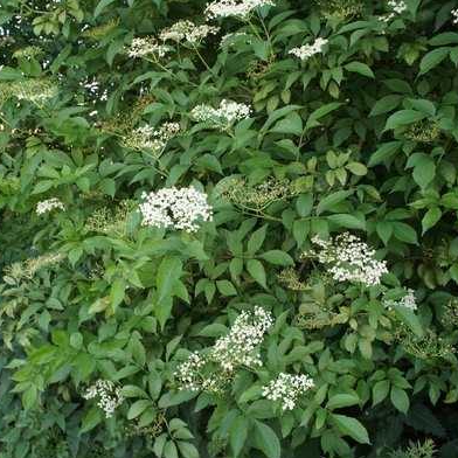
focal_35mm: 39
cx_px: 185
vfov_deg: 42.8
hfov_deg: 42.6
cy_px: 230
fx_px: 584
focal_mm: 20
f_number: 5.6
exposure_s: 1/60
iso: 200
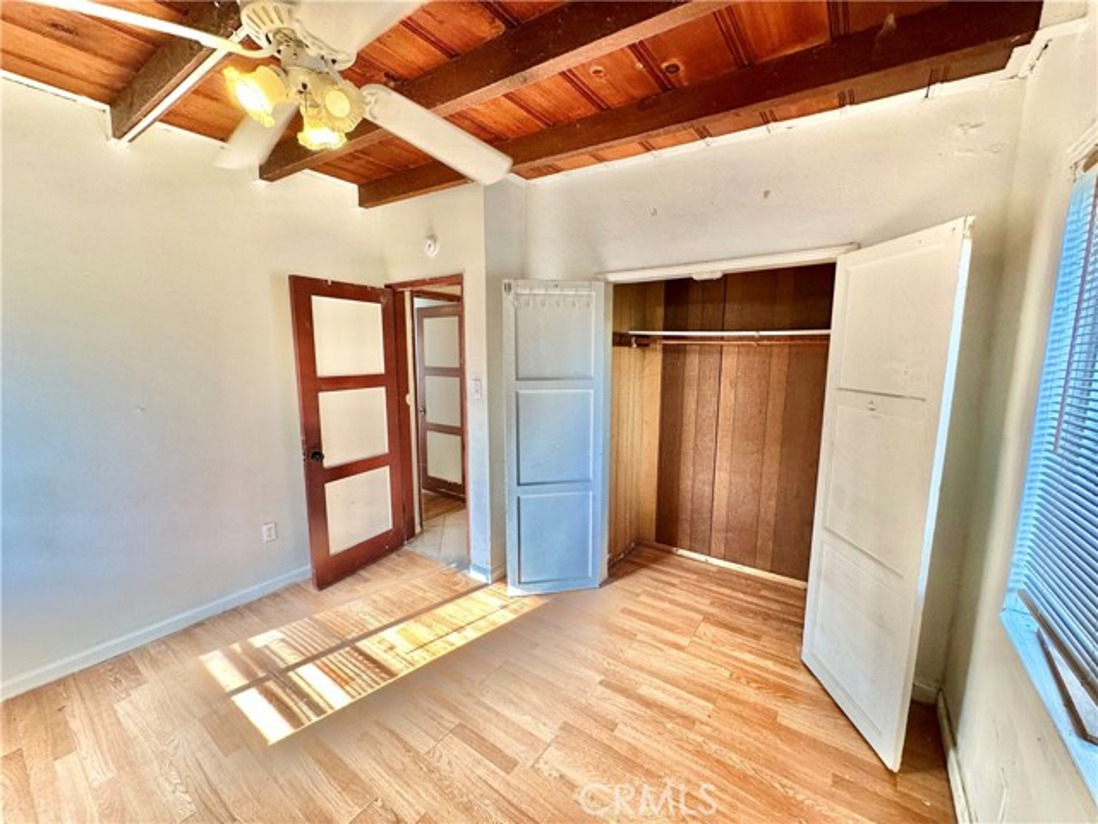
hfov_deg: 102.1
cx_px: 549
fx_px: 444
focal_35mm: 14
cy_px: 412
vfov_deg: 85.7
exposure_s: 1/120
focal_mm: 2.22
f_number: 2.2
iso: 125
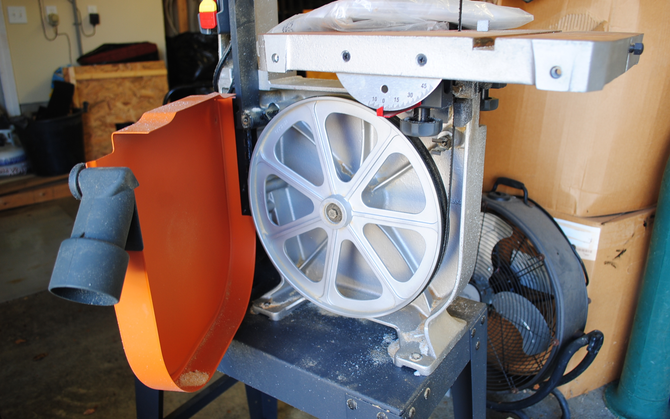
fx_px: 511
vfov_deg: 44.5
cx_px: 338
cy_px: 210
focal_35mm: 28
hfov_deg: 66.5
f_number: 3.5
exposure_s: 1/15
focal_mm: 18
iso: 100
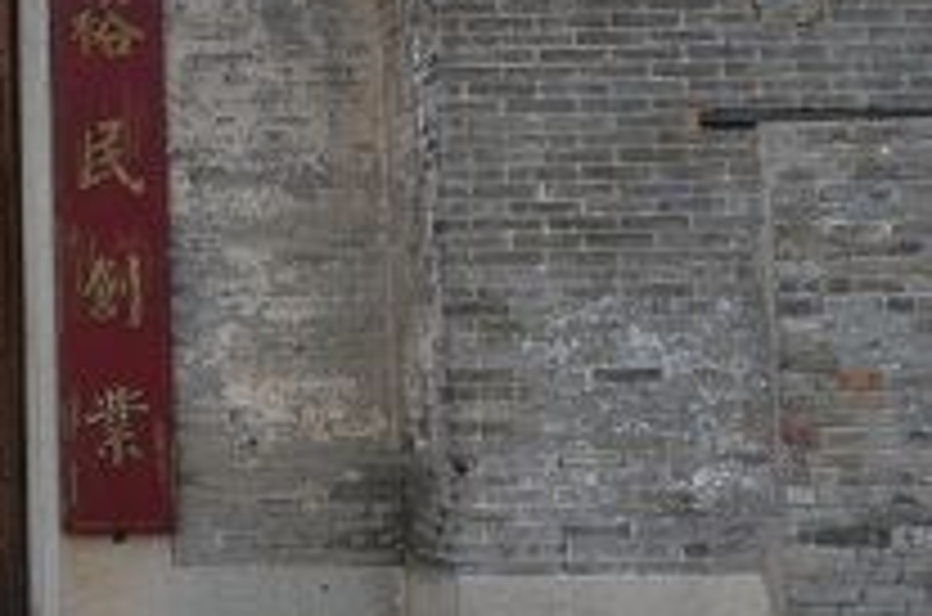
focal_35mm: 113
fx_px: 2919
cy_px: -103
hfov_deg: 17.4
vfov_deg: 11.8
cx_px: -153
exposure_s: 1/800
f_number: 9
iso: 400
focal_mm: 24
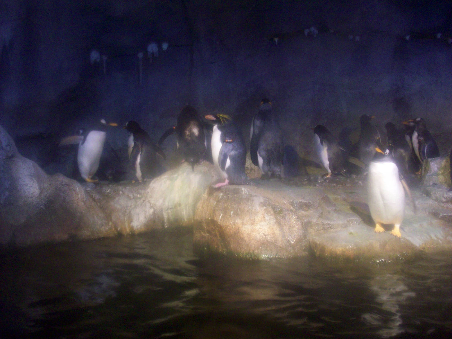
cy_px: 170
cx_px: 226
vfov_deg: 31.5
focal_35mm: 46
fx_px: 601
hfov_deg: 41.2
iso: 160
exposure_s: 1/24.1
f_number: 3.1
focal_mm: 7.6
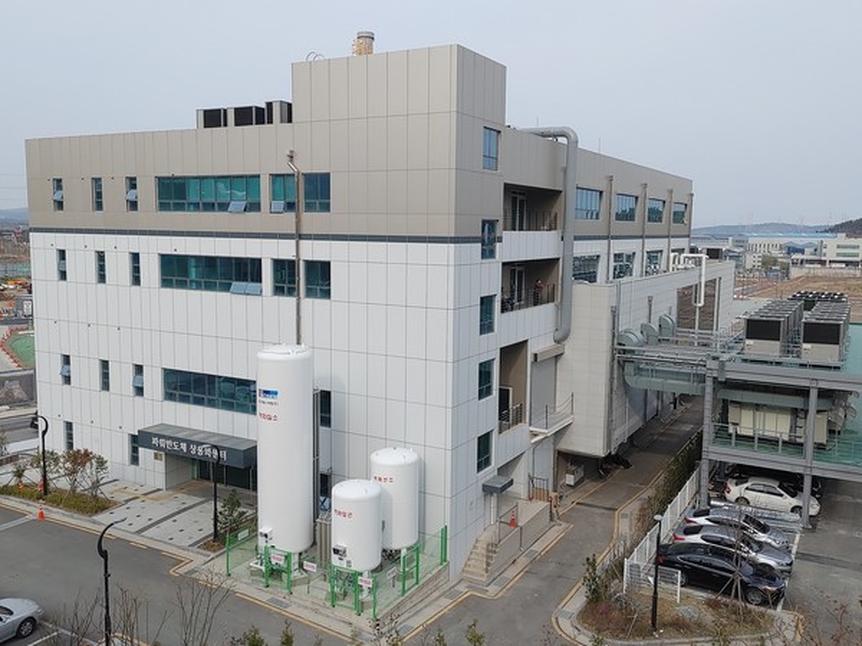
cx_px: 431
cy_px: 323
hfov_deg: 58.4
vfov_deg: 45.4
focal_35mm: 31
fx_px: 772
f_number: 1.8
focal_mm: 4.81
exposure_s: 1/1176
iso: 50
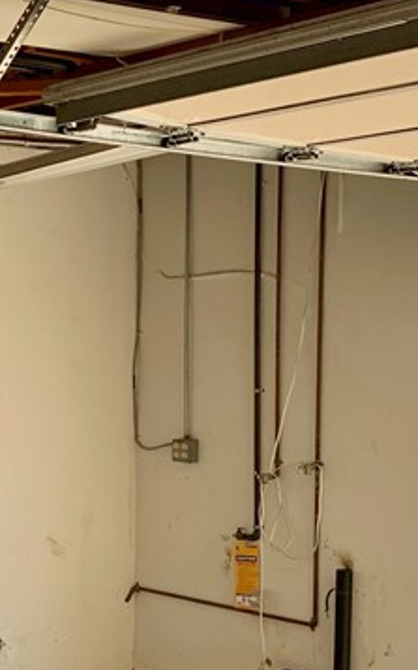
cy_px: 404
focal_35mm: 79
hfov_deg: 14.7
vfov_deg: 26.1
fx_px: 1441
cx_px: -304
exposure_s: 1/305
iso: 25
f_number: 1.8
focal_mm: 4.25
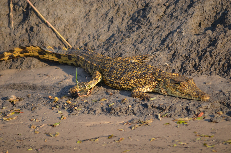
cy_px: 76
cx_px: 116
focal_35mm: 450
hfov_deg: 4.6
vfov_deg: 3.0
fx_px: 2882
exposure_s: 1/500
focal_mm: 300
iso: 320
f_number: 5.6
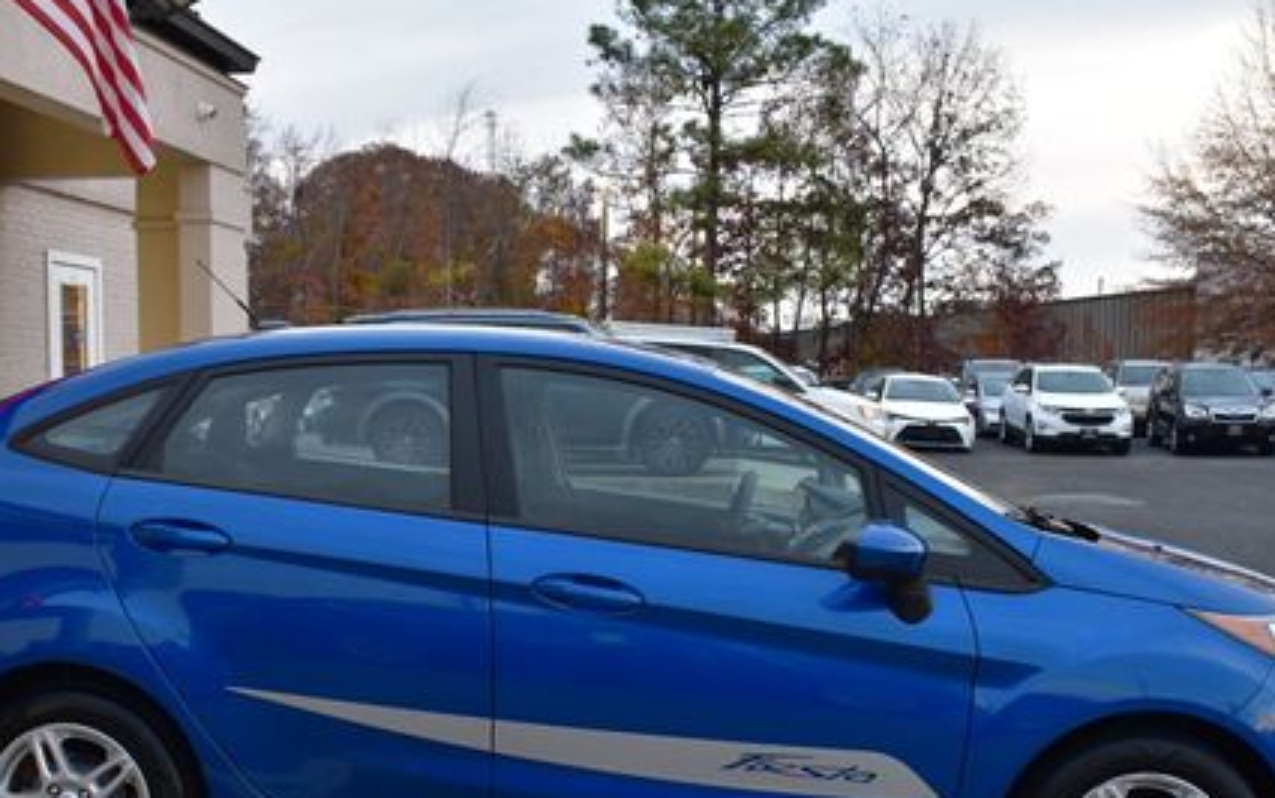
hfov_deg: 43.3
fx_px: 1599
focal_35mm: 46
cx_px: 525
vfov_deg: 27.8
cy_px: 537
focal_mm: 20
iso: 400
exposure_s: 1/15
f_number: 6.3
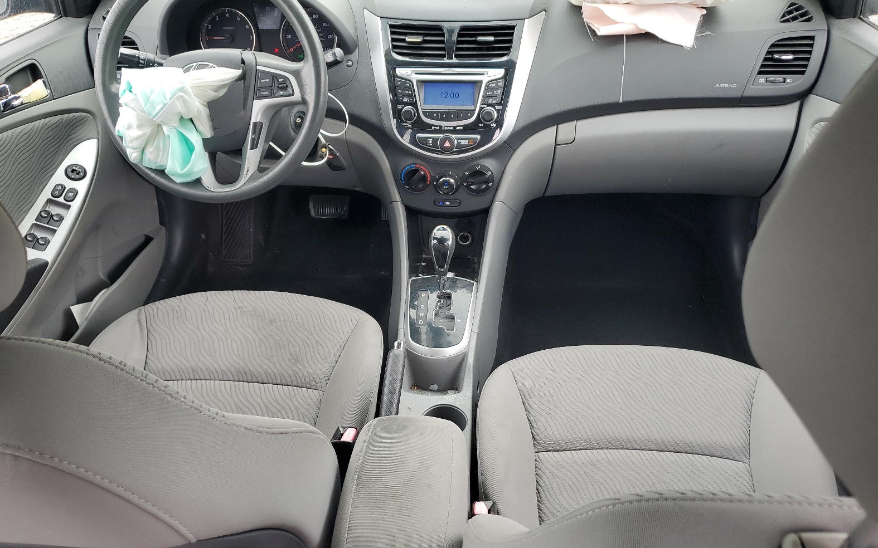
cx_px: 436
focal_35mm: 28
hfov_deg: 66.5
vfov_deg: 44.5
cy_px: 294
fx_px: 670
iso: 50
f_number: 1.5
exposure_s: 1/208
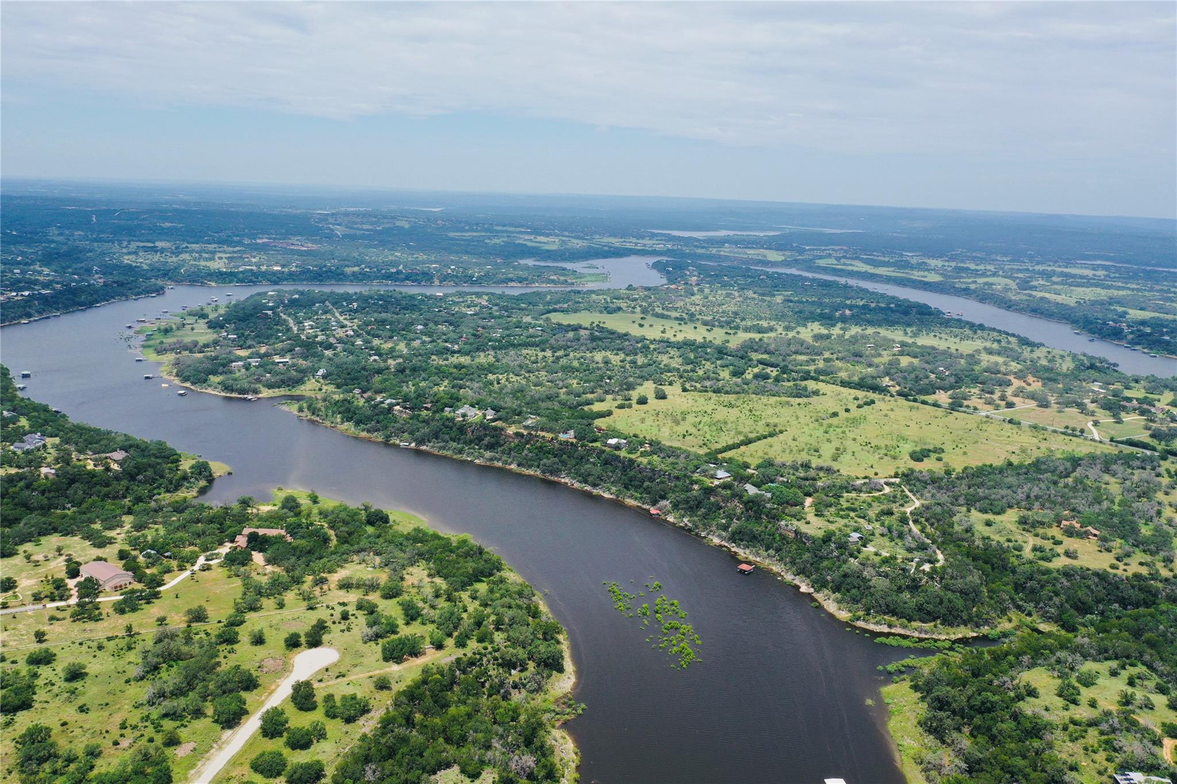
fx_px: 915
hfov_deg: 65.5
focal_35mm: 28
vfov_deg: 46.4
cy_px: 392
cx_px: 588
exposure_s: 1/800
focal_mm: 10.26
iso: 100
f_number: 5.6
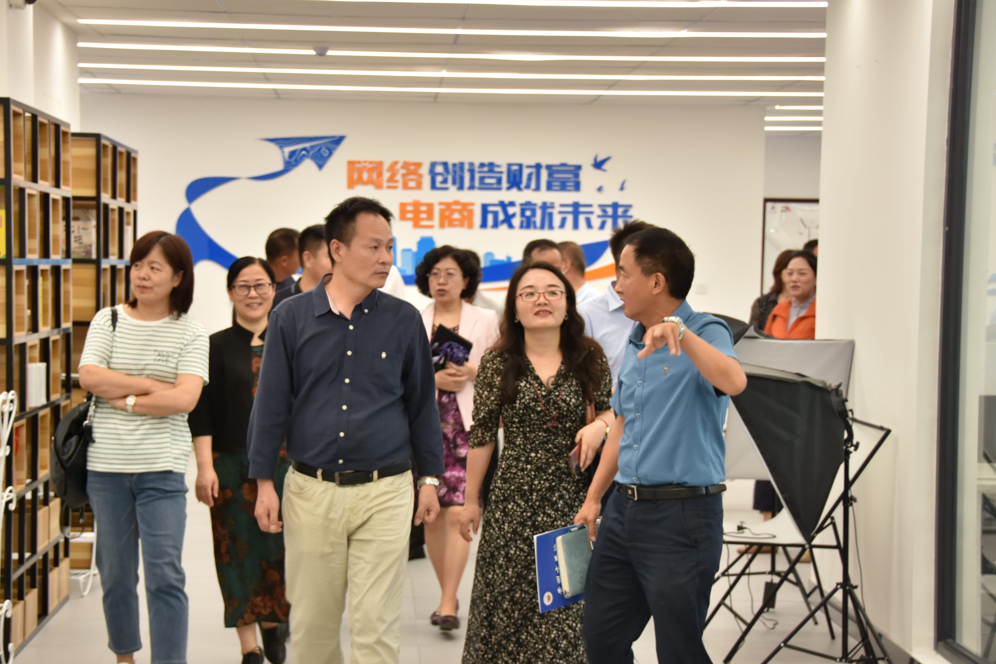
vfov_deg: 17.7
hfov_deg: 26.3
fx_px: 2130
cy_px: 358
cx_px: 472
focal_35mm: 77
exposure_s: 1/50
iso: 320
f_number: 5
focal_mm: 46
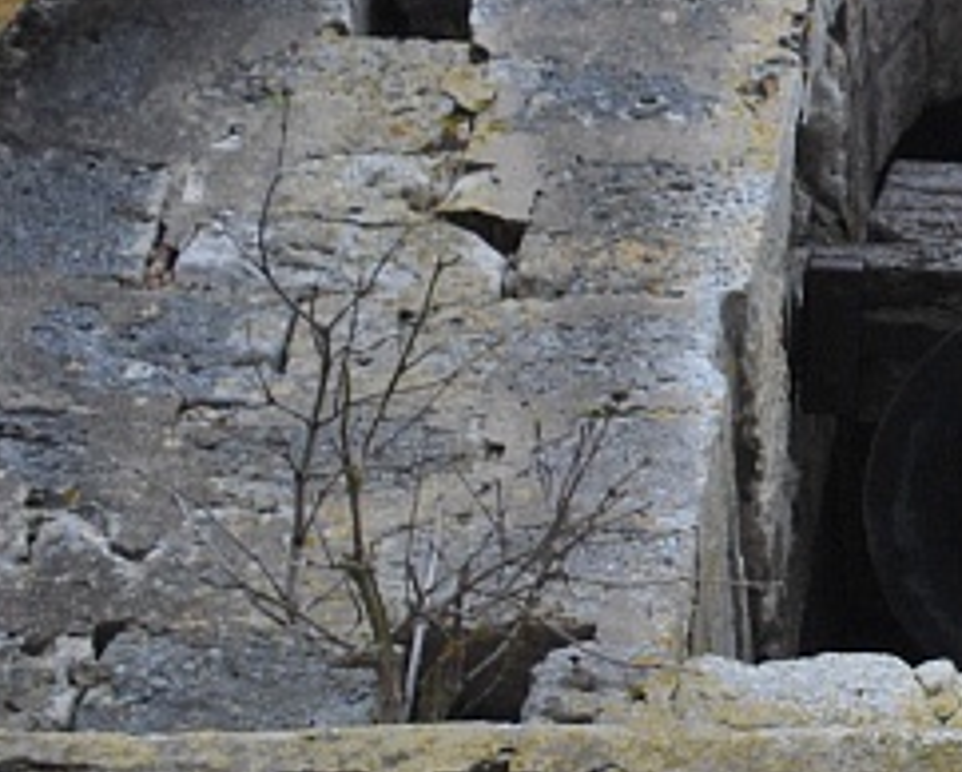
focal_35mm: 328
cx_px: 1960
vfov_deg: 4.7
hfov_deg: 5.7
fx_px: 9346
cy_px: -121
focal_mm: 55
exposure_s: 1/80
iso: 200
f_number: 5.6
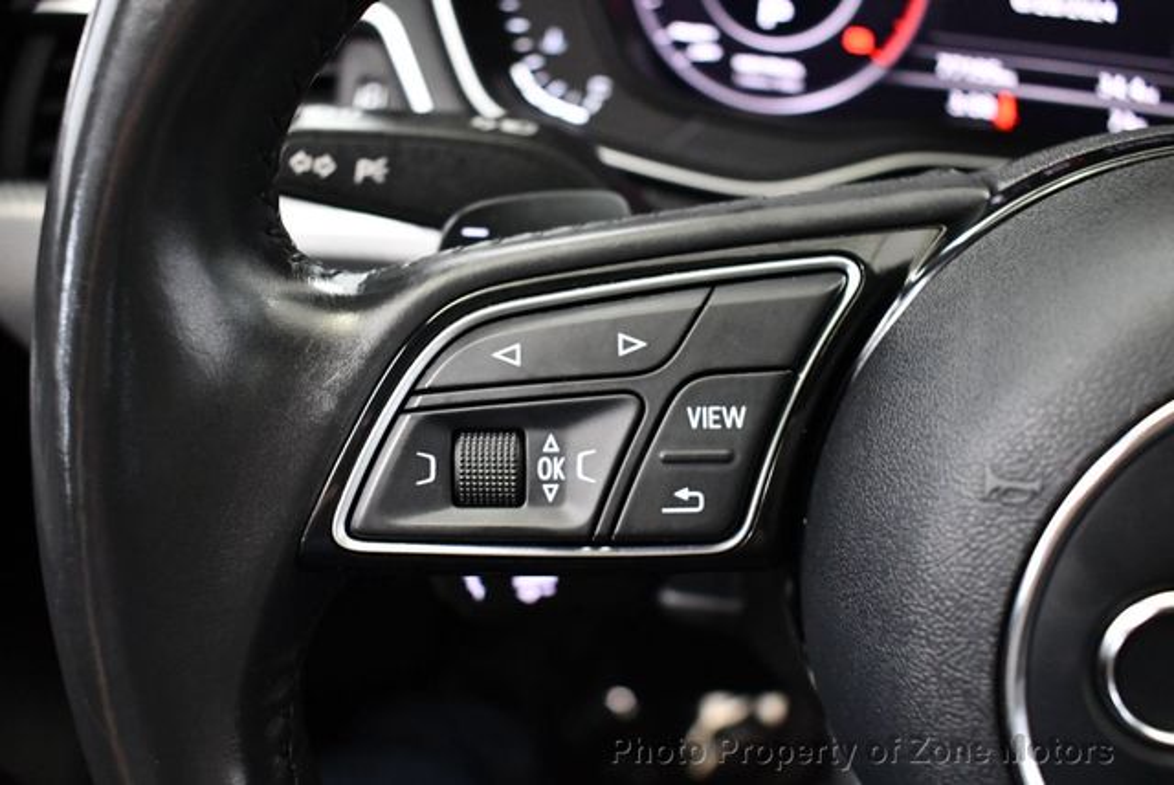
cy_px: 392
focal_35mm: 36
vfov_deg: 36.9
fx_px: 1175
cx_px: 587
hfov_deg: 53.1
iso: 4000
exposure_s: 1/60
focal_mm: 18
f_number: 3.5
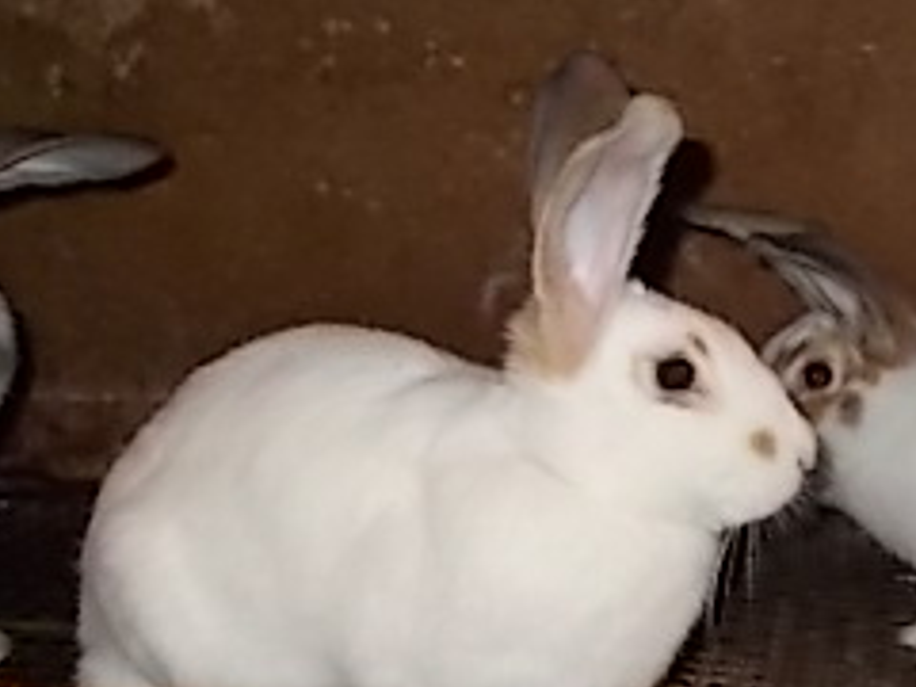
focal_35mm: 80
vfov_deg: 18.3
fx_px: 2117
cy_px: 538
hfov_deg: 24.2
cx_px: 687
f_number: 3.4
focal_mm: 5.3
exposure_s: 1/25
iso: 200
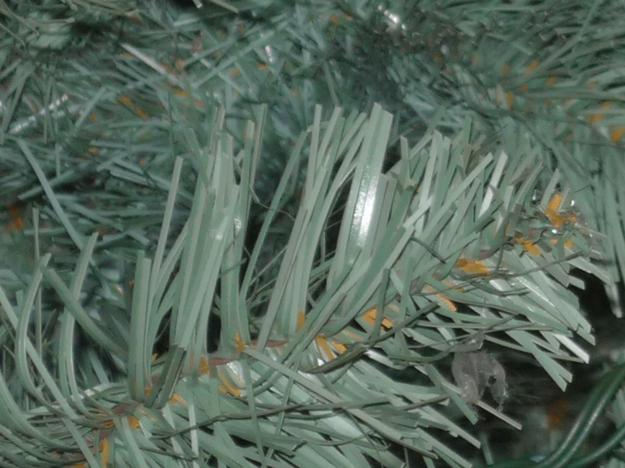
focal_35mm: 355
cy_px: 58
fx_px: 6407
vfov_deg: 4.2
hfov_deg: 5.5
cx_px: 834
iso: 100
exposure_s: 1/50
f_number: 5.7
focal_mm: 16.3
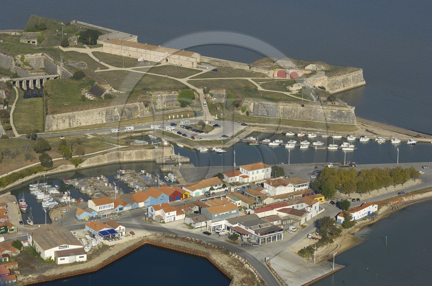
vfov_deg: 10.1
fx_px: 1618
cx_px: 216
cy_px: 143
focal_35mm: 135
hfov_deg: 15.2
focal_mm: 90
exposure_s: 1/1000
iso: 100
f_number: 5
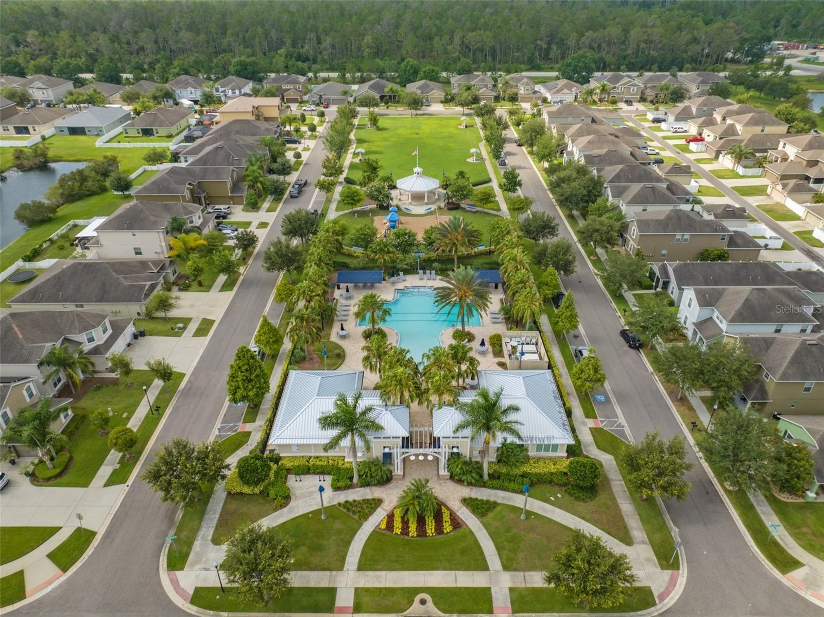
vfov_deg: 56.7
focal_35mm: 24
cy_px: 308
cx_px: 412
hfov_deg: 71.6
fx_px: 571
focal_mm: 12.29
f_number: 2.8
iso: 110
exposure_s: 1/1600
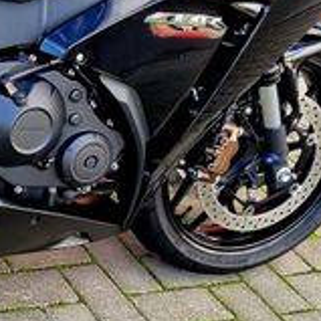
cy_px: 38
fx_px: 860
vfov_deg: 20.7
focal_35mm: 82
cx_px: -117
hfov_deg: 19.2
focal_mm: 6.4
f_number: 1.8
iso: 50
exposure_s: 1/182
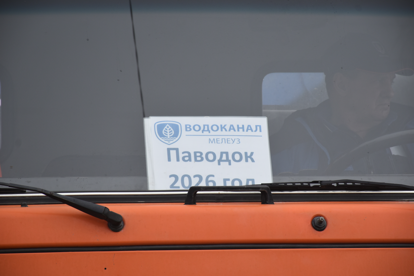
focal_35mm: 210
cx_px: 207
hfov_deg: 9.8
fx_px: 2415
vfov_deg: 6.5
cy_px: 138
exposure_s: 1/500
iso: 200
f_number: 7.1
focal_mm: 140
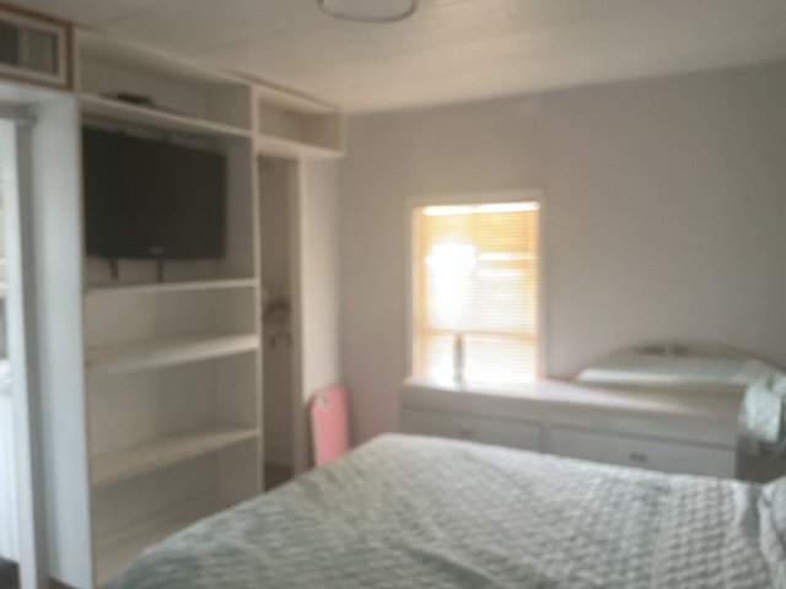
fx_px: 658
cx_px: 393
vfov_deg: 48.2
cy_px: 294
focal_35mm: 29
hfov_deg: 61.7
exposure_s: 1/30
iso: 400
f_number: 1.8
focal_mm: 3
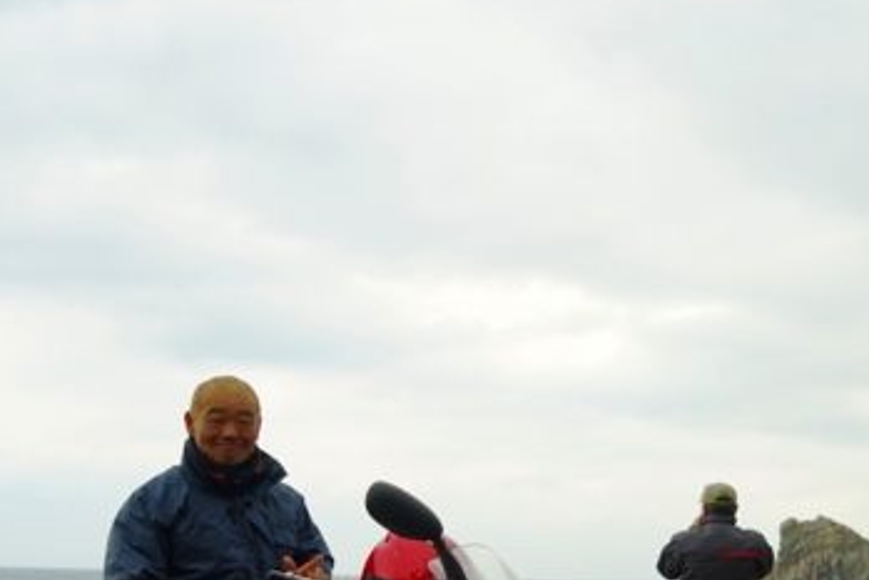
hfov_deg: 34.8
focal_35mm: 55
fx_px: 1328
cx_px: 732
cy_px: 550
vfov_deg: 23.8
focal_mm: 24
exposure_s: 1/80
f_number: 5
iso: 100
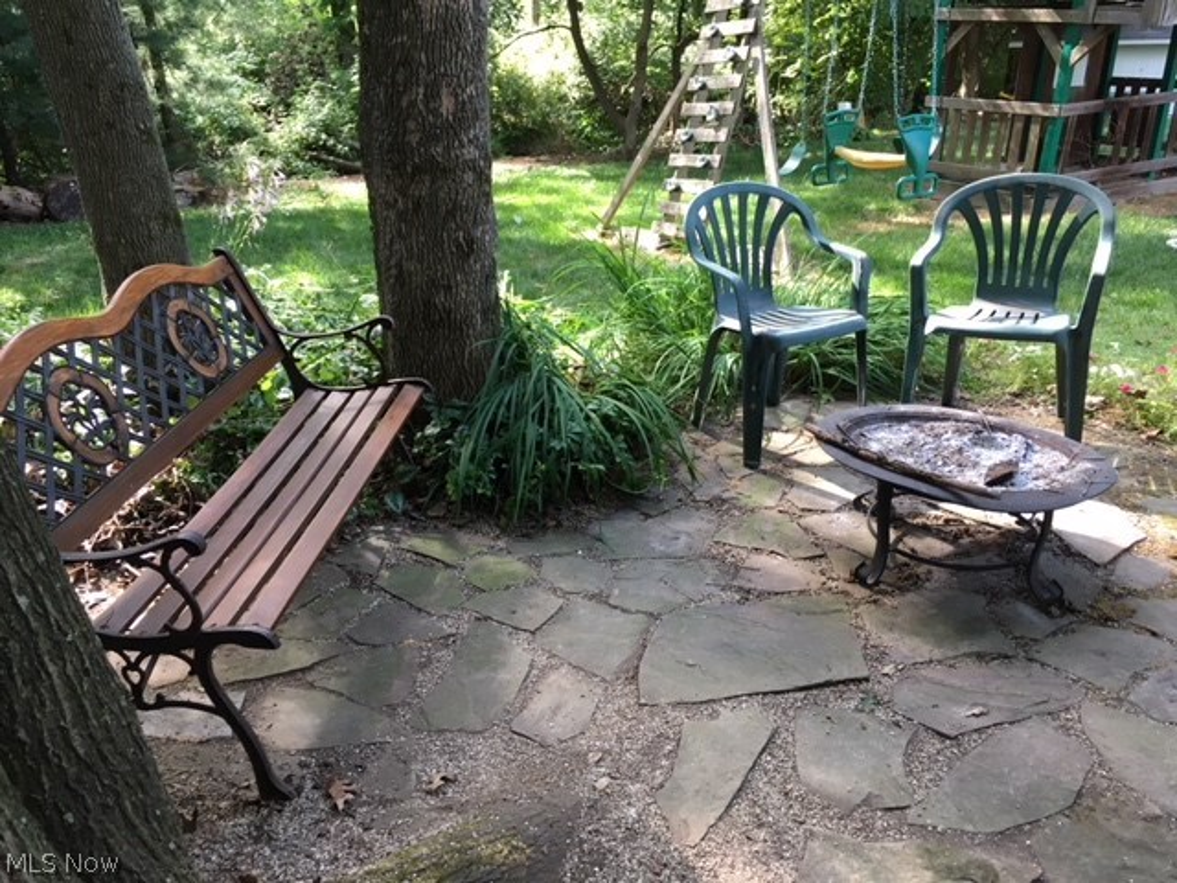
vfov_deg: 48.2
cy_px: 442
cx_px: 588
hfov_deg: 61.7
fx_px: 986
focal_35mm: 29
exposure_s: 1/40
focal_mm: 4.15
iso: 25
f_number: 2.2
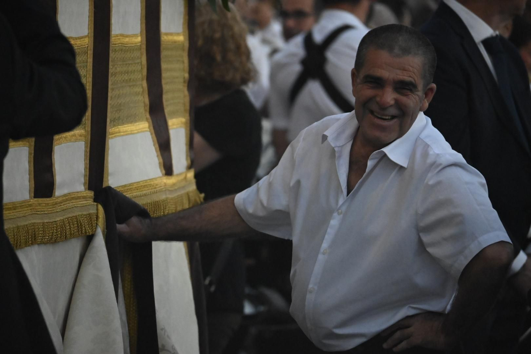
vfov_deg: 3.8
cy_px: 177
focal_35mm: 360
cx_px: 266
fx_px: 5310
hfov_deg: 5.7
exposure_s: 1/320
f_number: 6.3
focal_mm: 240
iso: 8000
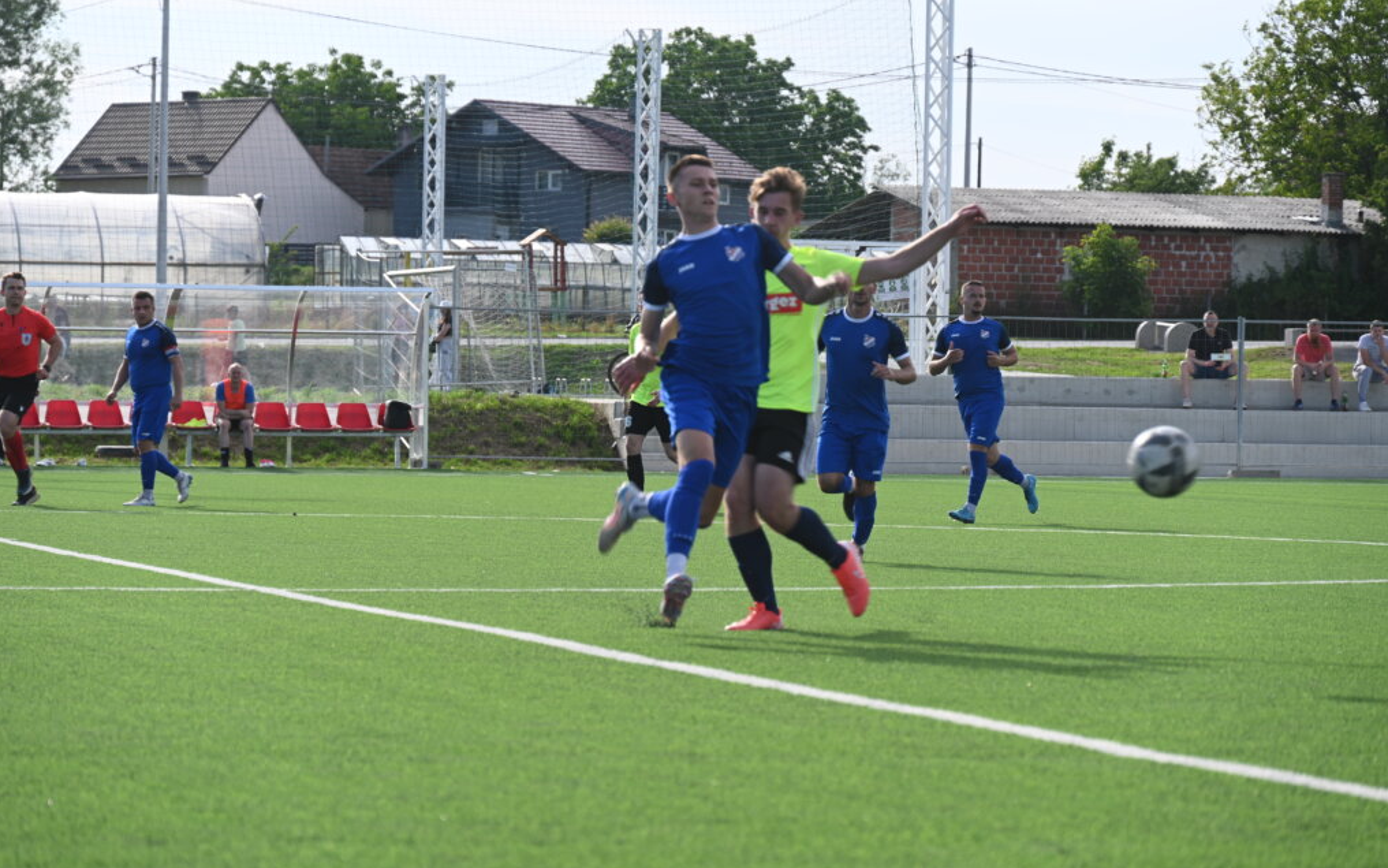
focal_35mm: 154
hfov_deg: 13.6
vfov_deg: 8.5
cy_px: 442
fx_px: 5825
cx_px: 691
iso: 100
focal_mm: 150
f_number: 6.3
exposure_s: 1/250
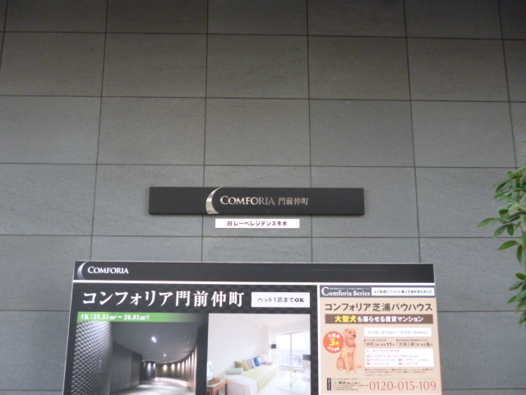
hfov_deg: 63.4
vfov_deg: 49.7
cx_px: 263
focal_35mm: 28
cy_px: 198
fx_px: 425
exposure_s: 1/60
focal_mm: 5
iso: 320
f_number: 3.1
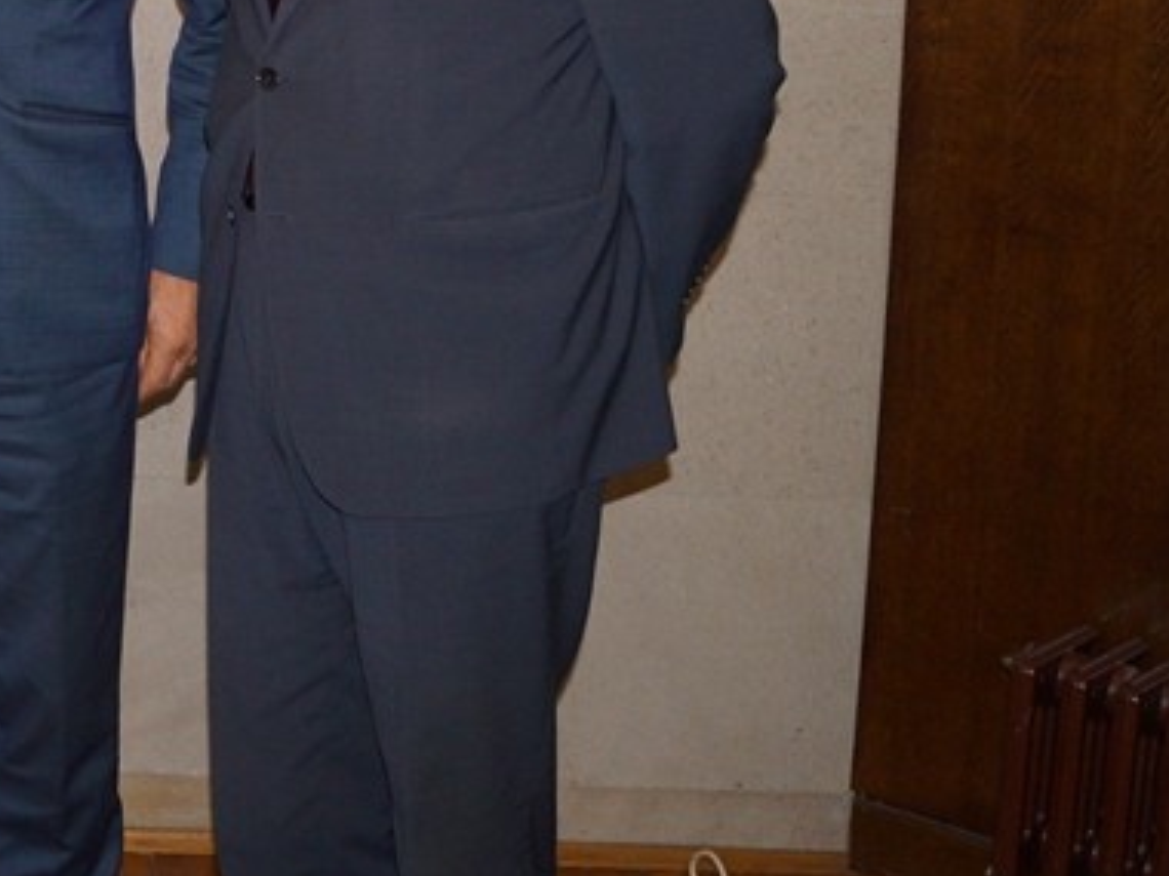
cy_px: -65
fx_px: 2364
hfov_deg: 26.1
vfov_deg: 20.1
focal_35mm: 70
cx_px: -49
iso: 640
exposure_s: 1/125
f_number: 3.5
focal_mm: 18
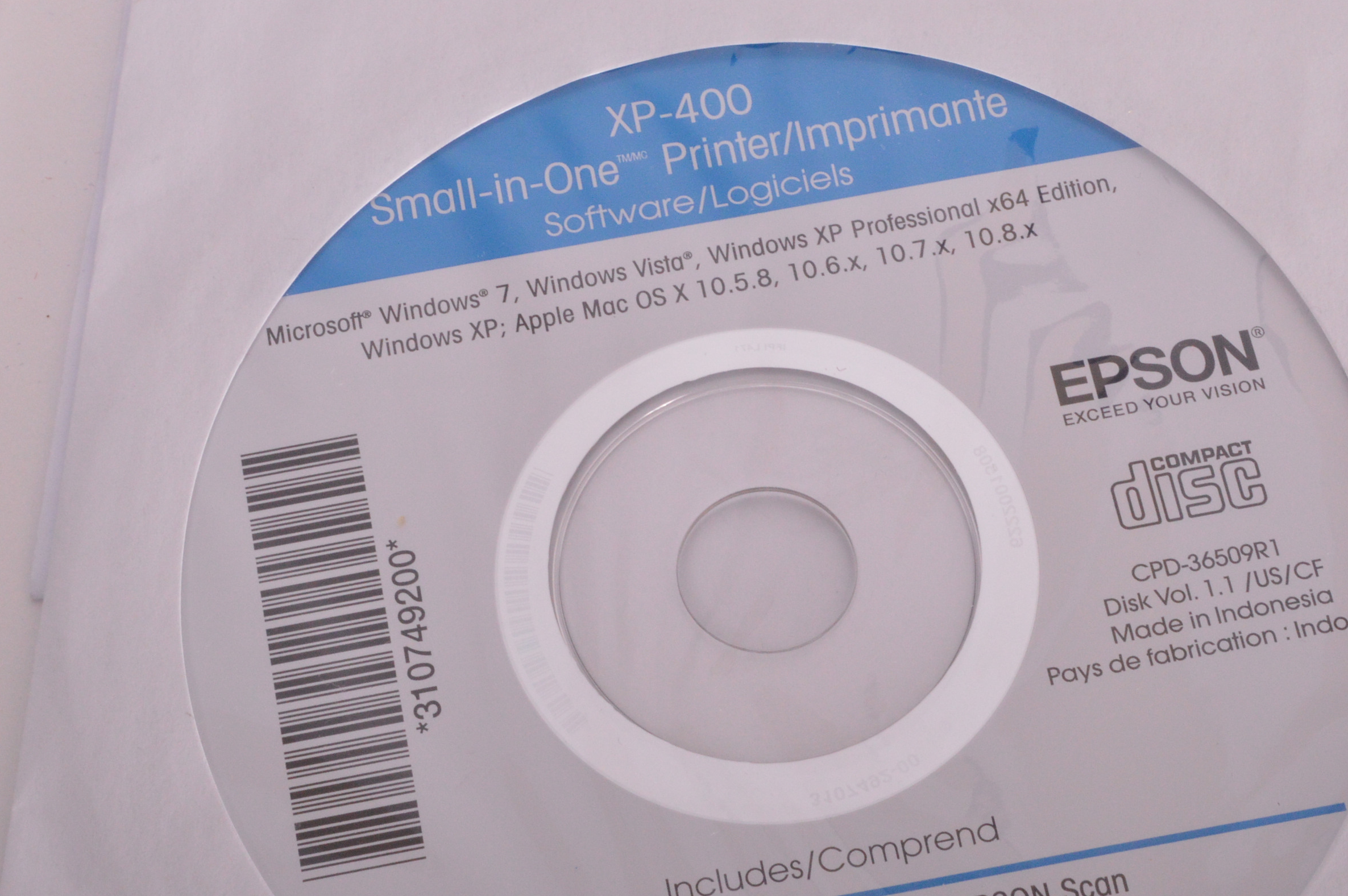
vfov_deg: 15.9
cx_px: 697
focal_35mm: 86
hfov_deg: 23.8
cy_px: 535
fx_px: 3203
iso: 1600
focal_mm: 45
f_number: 25
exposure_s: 1/200
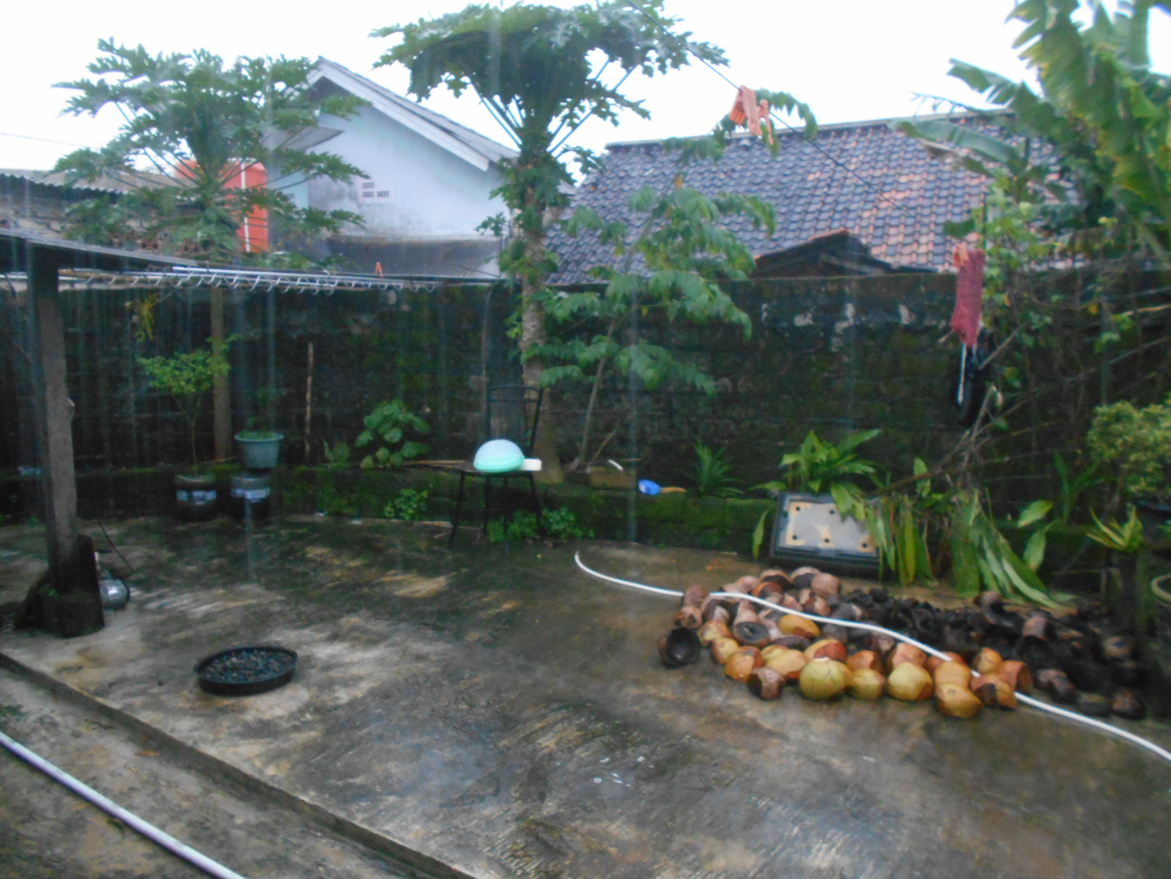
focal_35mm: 26
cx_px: 586
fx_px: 880
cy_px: 440
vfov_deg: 53.1
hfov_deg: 67.3
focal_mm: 4.6
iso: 800
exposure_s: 1/8
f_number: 3.2
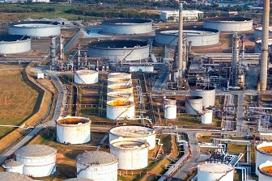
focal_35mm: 100
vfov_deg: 13.7
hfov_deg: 20.3
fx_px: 755
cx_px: 79
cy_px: 95
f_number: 5
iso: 100
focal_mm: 10.26
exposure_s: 1/500
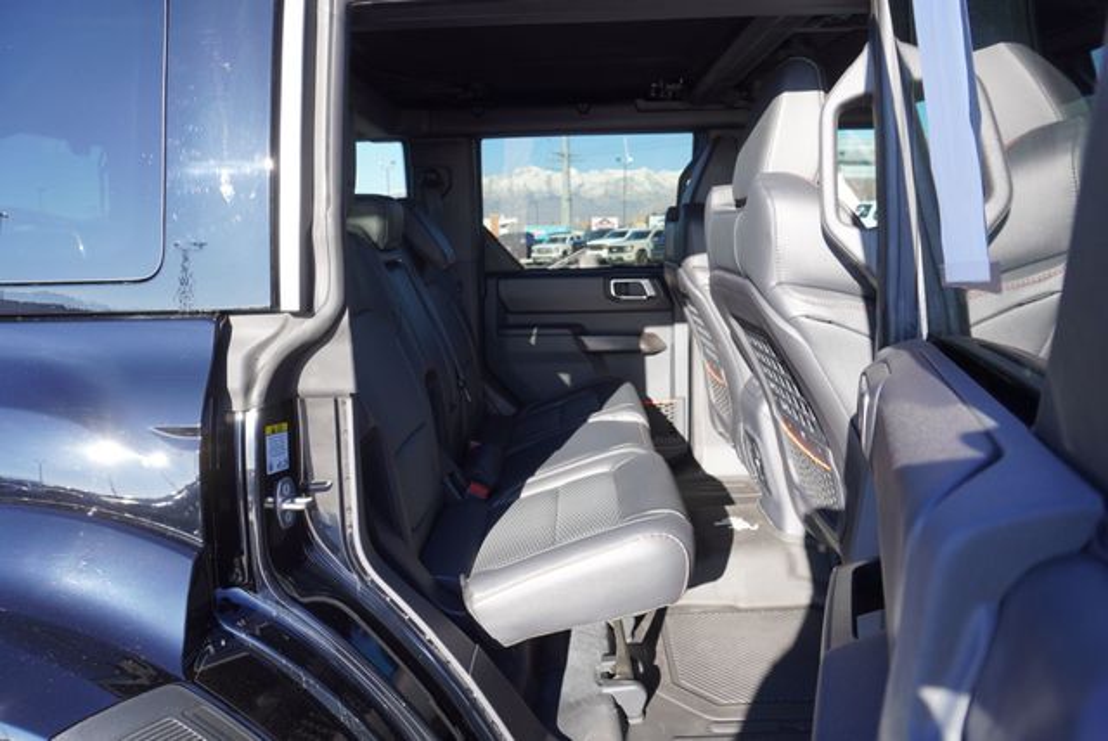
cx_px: 554
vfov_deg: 53.2
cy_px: 370
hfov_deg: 73.7
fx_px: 739
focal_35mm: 24
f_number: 5
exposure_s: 1/80
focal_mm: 16
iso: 100
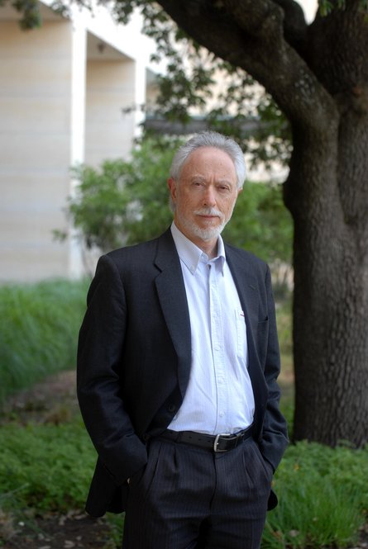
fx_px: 2064
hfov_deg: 10.2
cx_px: 184
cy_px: 274
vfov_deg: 15.2
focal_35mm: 135
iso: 125
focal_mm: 90
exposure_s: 1/40
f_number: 6.3
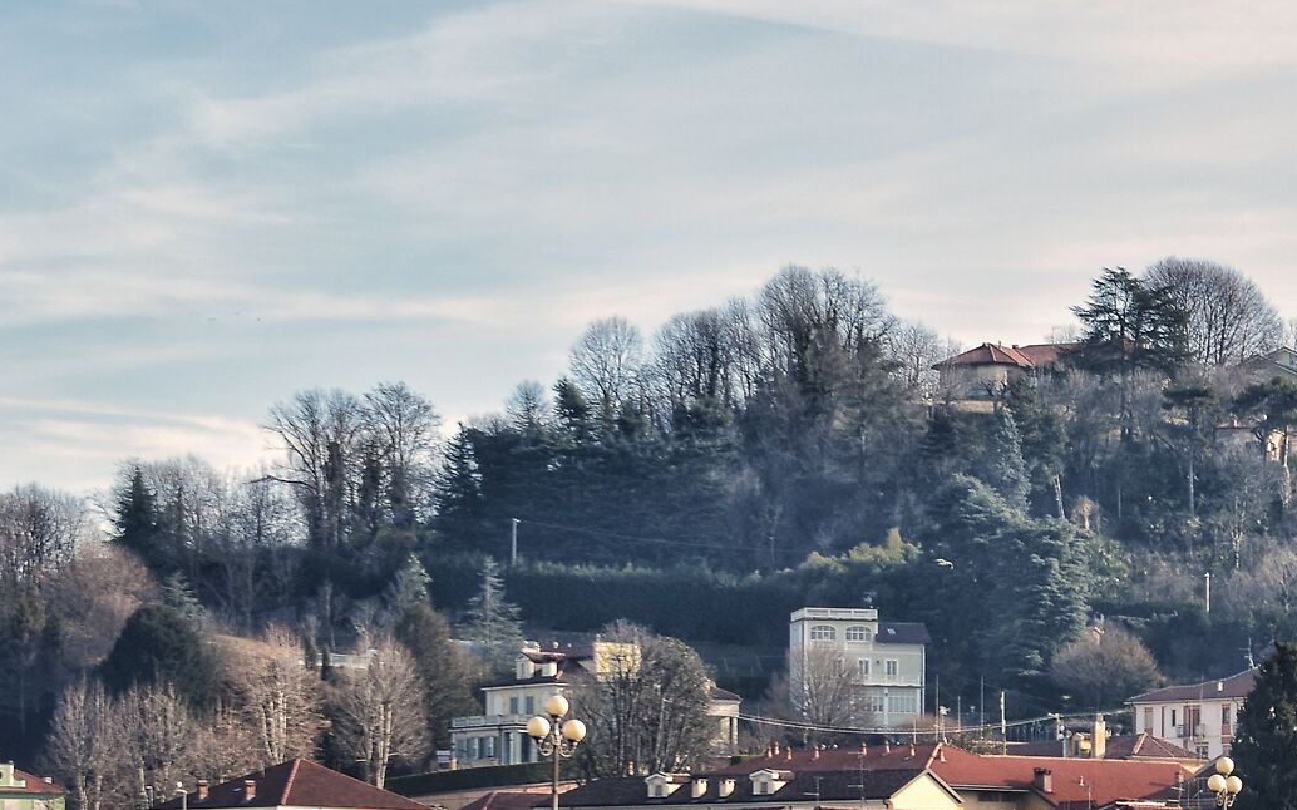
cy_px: 917
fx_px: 5019
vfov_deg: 9.1
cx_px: 1480
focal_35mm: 142
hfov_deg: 14.3
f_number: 7.1
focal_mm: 40
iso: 100
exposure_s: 1/250
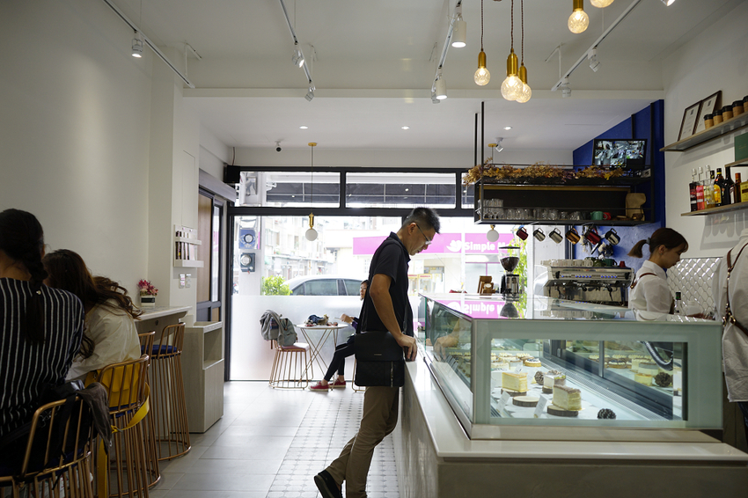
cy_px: 249
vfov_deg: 46.4
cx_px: 374
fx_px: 582
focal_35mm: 28
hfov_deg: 65.5
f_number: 3.5
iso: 100
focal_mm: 28
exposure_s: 1/40
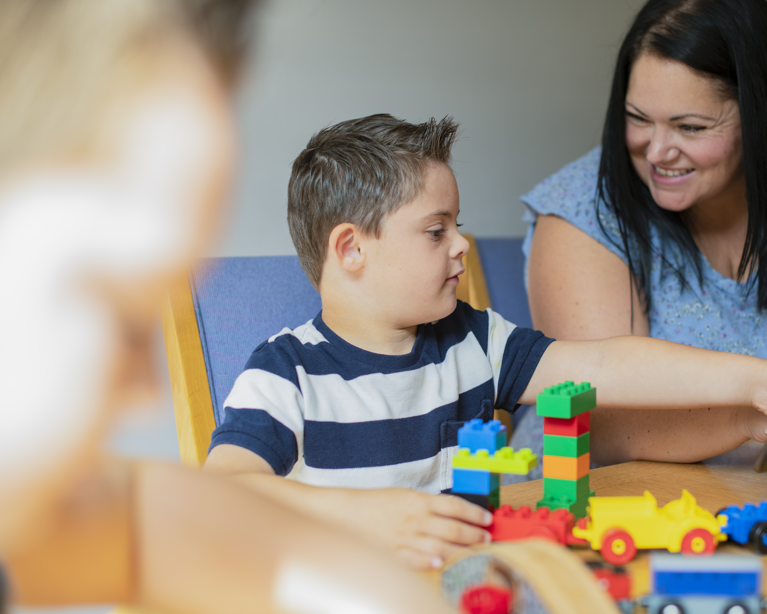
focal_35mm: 57
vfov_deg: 26.7
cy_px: 304
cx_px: 461
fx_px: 1294
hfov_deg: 32.9
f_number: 2.5
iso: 250
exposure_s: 1/640
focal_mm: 50
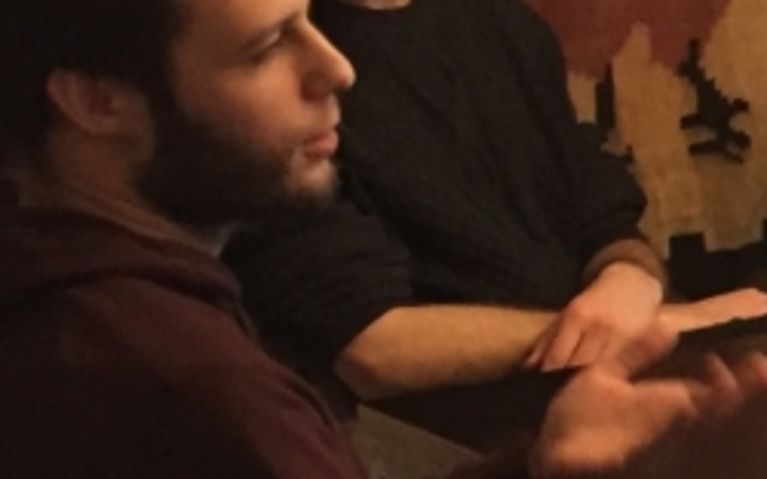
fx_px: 2925
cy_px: 425
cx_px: 1632
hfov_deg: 12.7
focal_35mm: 140
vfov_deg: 9.3
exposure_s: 1/20
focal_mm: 4.15
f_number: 2.2
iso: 250
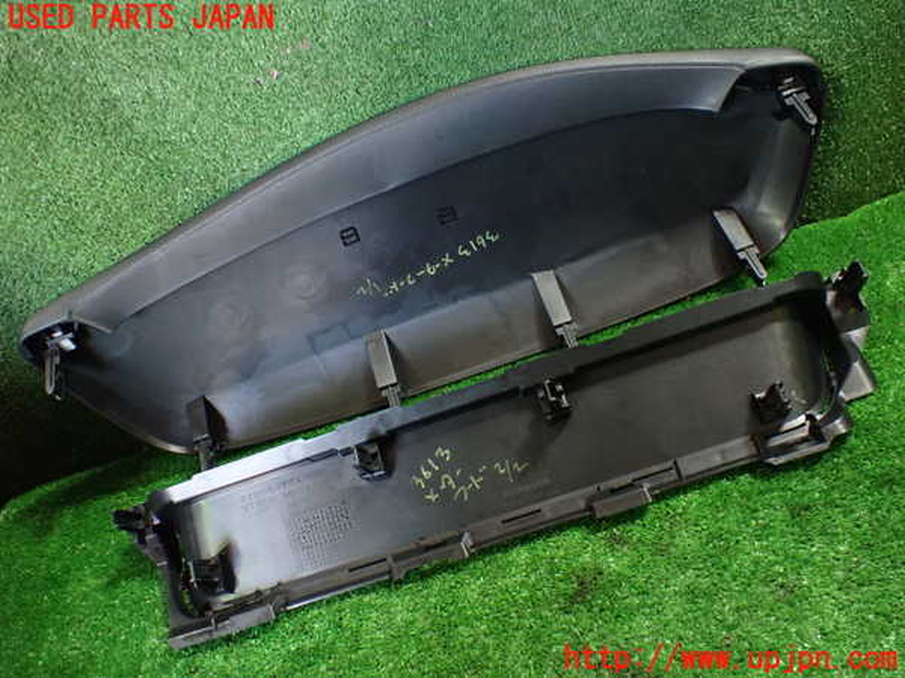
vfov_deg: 46.8
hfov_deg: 60.0
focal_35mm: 30
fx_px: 784
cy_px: 339
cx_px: 452
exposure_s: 1/80
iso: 800
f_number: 2.3
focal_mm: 5.4
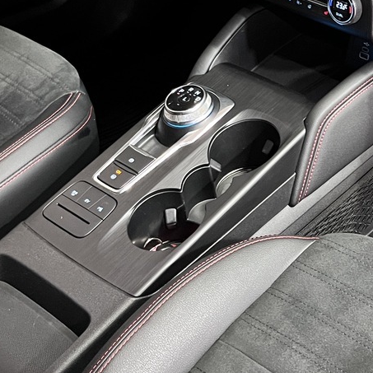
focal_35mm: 73
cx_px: 433
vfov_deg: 22.6
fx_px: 890
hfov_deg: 22.1
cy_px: -13
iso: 500
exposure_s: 1/25
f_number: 1.6
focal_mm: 5.1
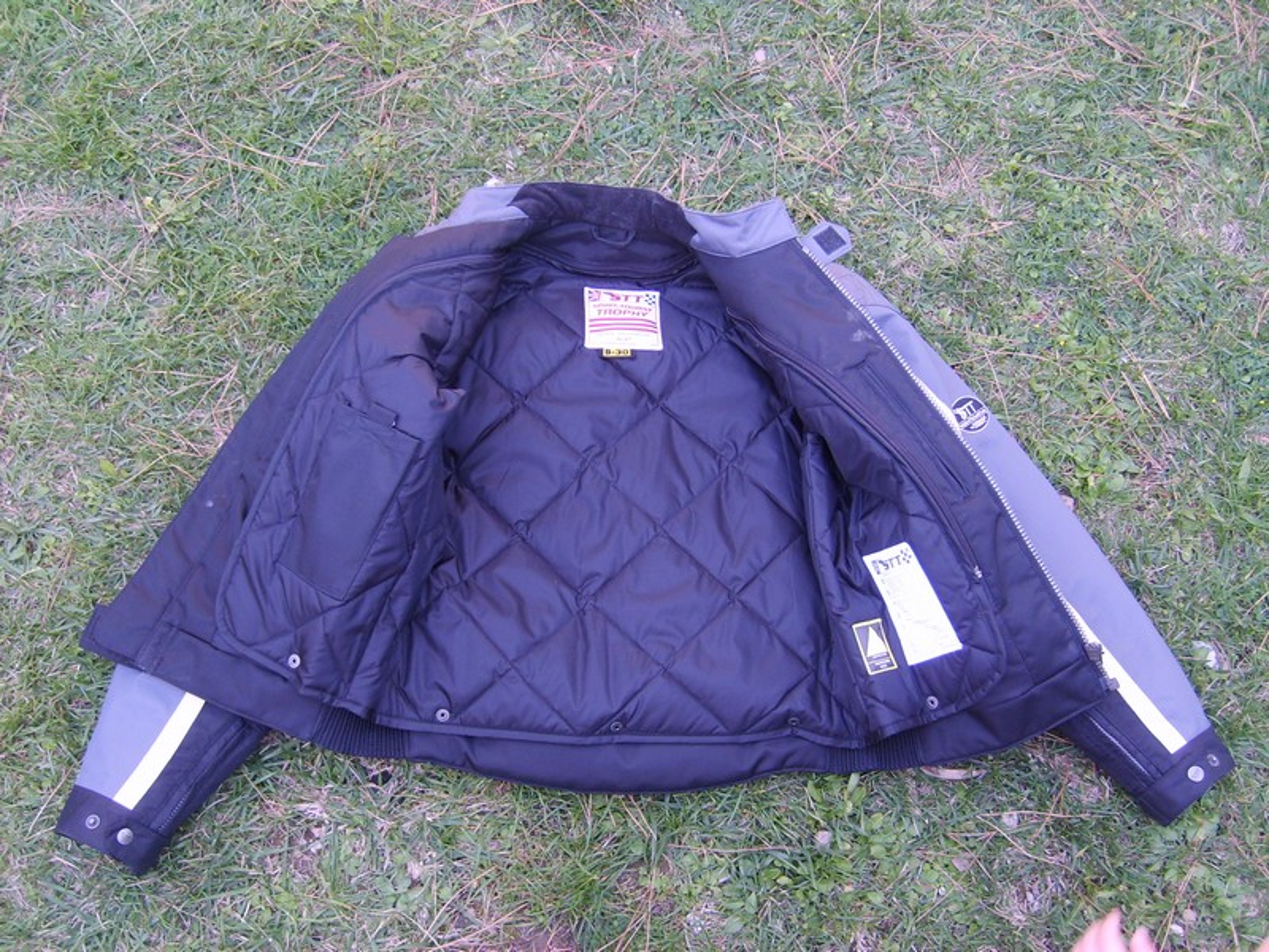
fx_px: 1283
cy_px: 476
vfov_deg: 40.7
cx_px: 634
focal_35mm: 35
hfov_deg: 52.6
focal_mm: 5.8
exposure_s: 1/30
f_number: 2.8
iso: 64
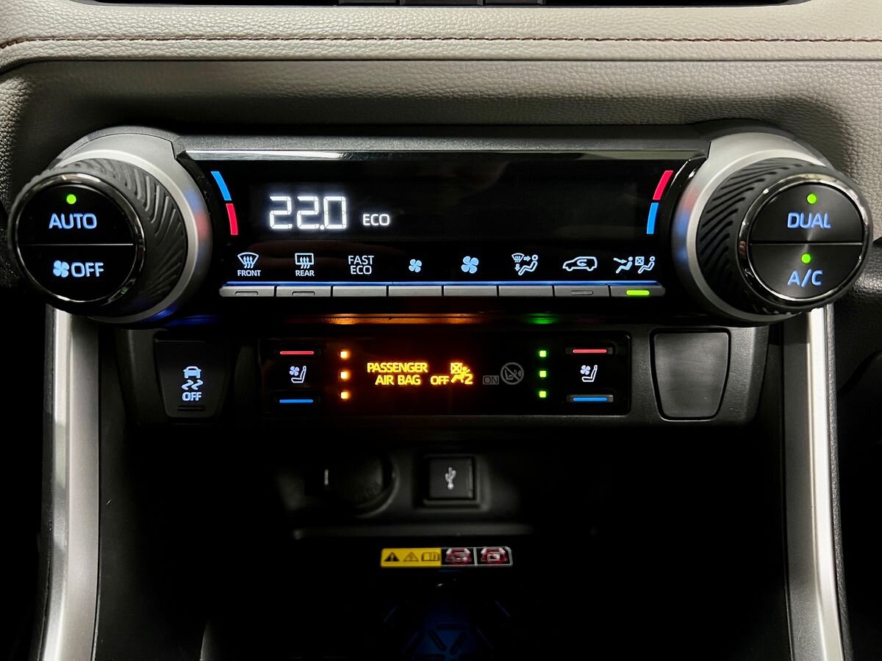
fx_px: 662
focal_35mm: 26
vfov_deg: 53.1
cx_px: 441
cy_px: 330
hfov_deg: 67.3
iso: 800
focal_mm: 5.7
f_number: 1.5
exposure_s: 1/30
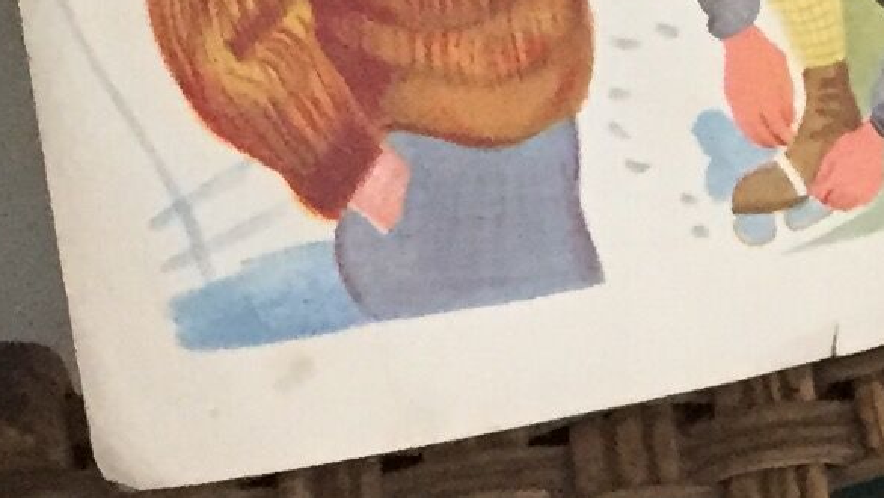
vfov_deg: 6.8
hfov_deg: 11.2
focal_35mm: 176
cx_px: 1699
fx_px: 4127
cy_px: 721
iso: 250
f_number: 2.2
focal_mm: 4.15
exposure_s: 1/20
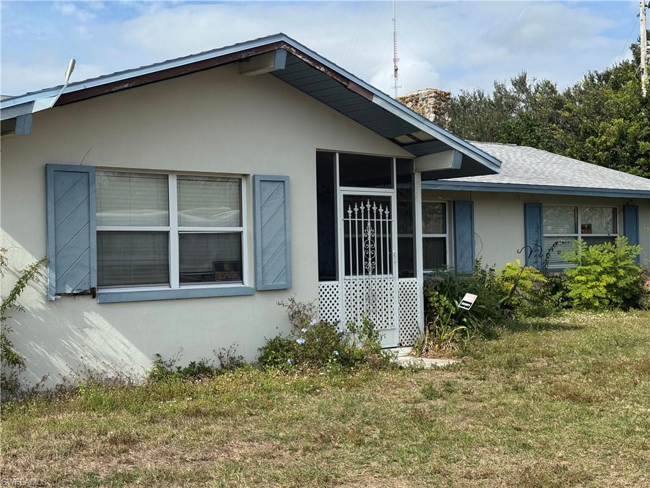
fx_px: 901
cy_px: 244
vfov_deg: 30.3
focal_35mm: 48
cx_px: 325
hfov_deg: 39.7
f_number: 1.78
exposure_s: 1/4608
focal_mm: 6.76
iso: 64
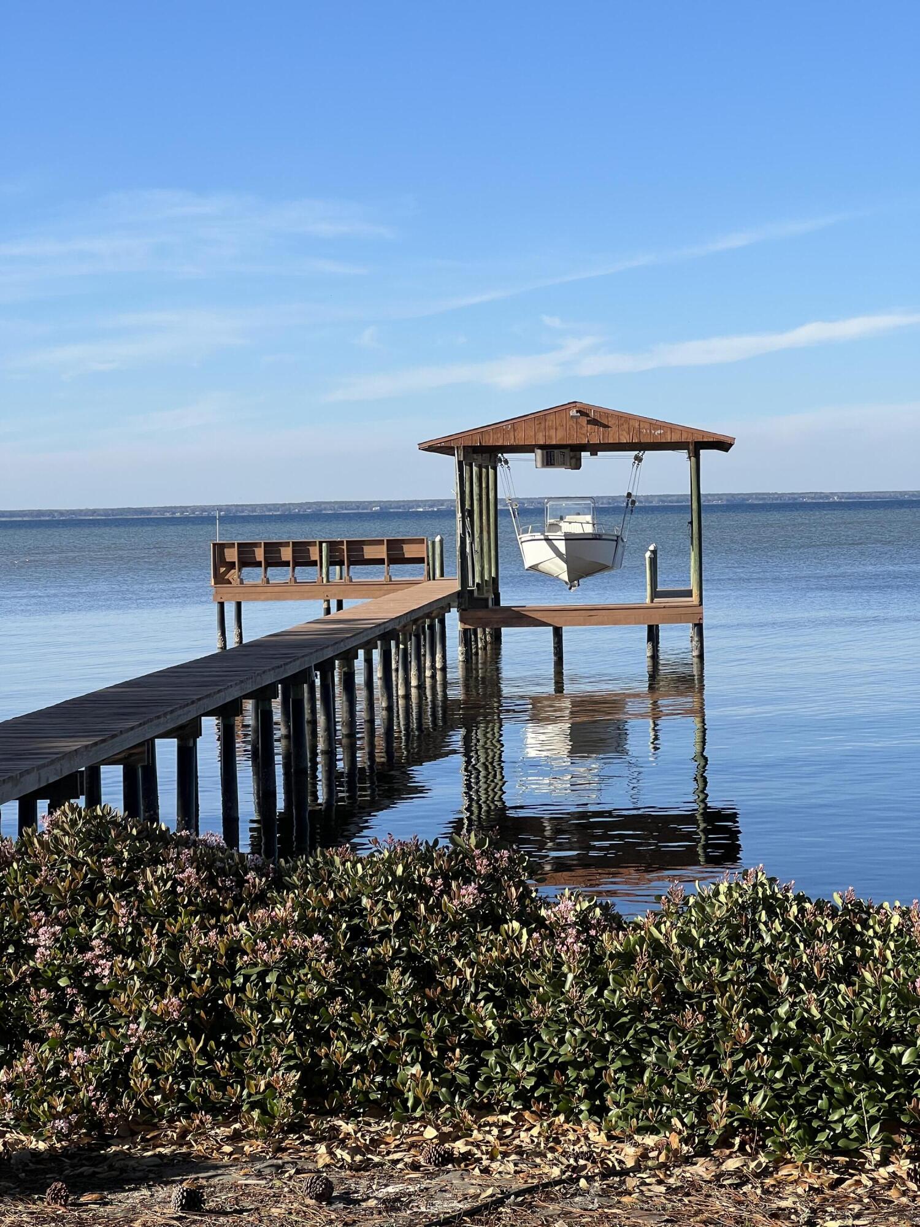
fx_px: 2729
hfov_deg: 19.1
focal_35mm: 77
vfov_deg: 25.3
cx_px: 460
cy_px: 614
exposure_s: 1/747
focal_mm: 9
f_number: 2.8
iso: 32
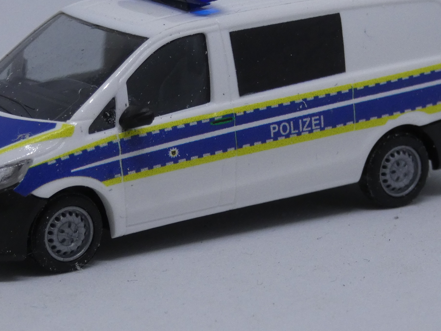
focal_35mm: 238
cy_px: 145
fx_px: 3032
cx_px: 208
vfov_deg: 6.2
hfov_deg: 8.3
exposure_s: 1/80
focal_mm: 22.4
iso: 200
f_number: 5.2
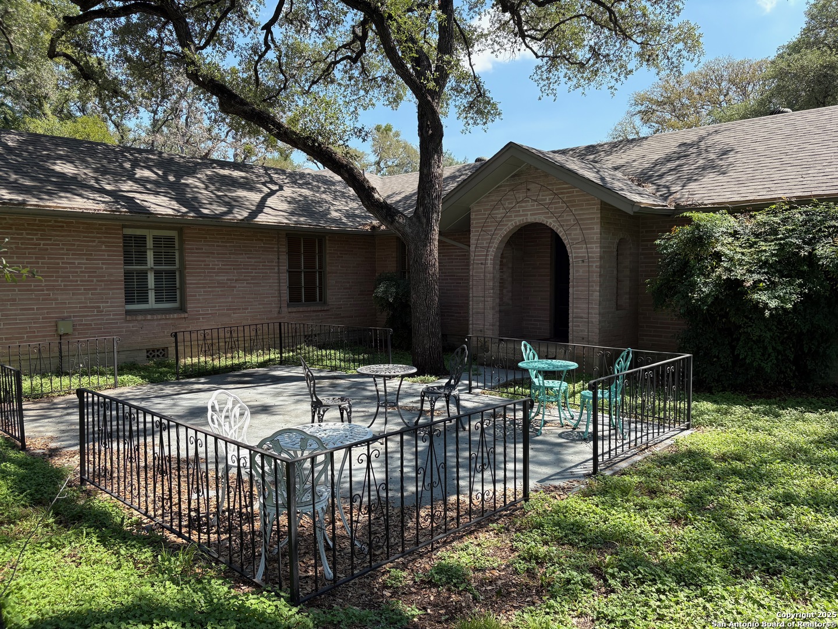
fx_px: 629
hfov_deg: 67.3
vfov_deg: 53.1
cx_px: 419
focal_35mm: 26
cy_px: 314
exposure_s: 1/1263
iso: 64
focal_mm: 5.96
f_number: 1.6
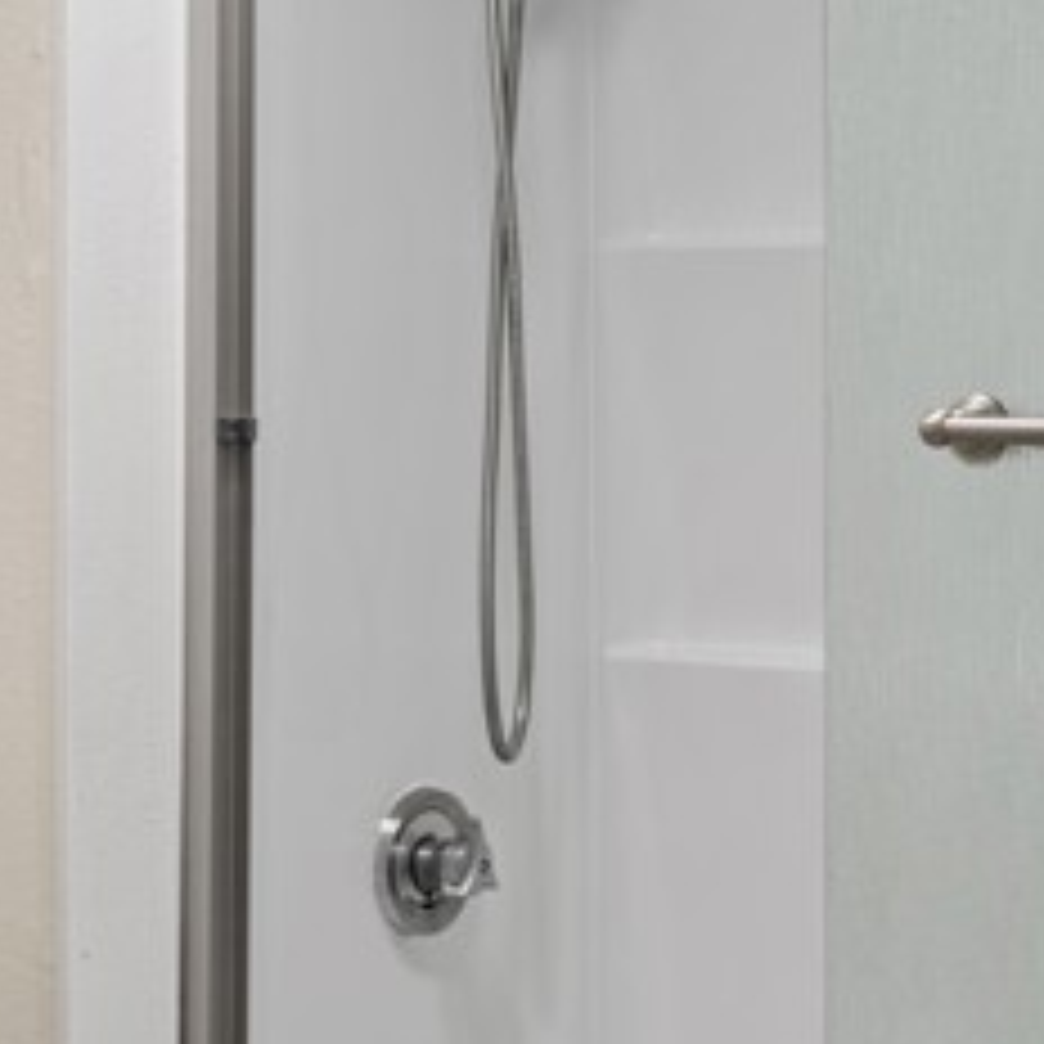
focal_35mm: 75
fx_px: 2559
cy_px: 155
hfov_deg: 23.0
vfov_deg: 22.6
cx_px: 684
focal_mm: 32
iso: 100
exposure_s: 1/5
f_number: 7.1
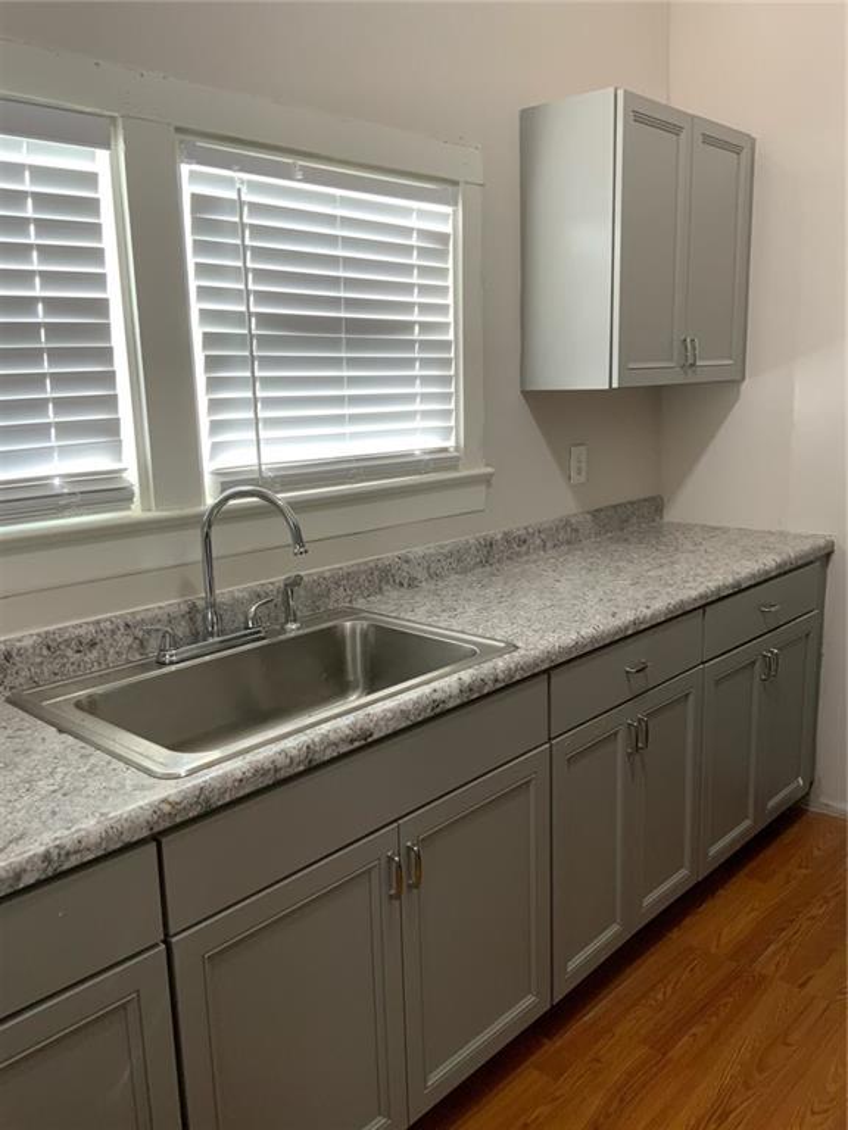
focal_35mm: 29
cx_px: 424
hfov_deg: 48.2
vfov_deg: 61.7
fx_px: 947
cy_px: 565
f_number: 1.8
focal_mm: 3
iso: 64
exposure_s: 1/73
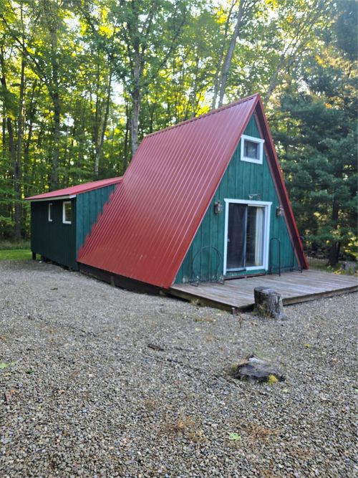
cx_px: 179
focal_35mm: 23
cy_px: 239
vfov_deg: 73.9
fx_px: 317
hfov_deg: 58.9
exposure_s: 1/180
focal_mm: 6.3
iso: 80
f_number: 1.7
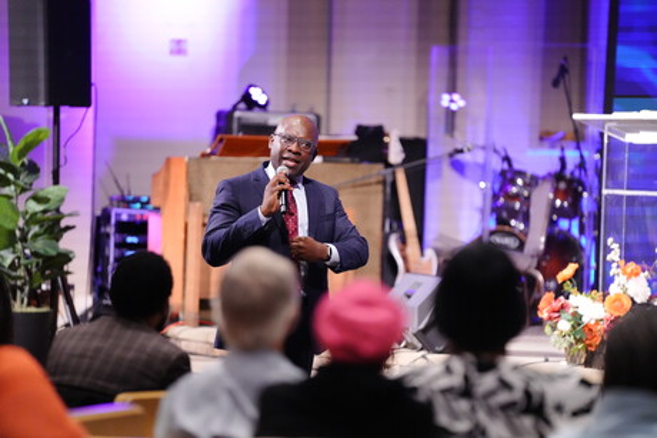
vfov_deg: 6.9
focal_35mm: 200
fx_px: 3651
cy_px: 219
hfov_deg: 10.3
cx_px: 328
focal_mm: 200
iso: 8000
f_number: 2.8
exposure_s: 1/400
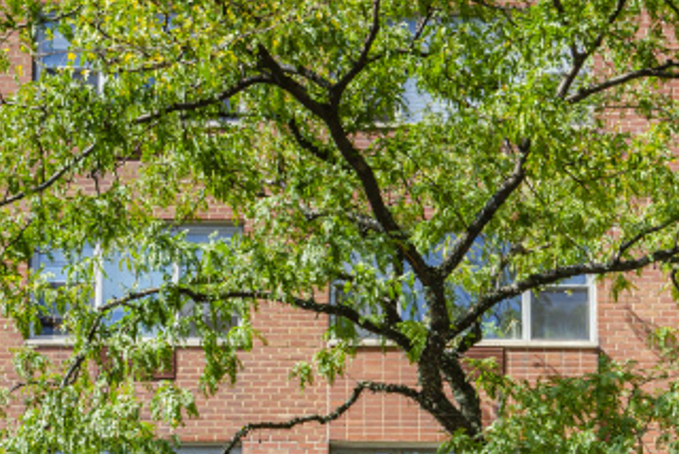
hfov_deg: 23.8
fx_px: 1605
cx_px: 415
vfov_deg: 16.1
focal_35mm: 85
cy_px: 320
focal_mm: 22
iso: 100
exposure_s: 1/320
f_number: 9
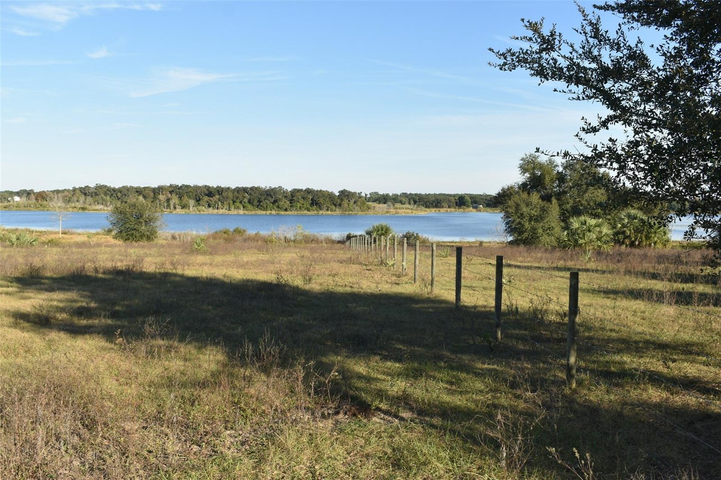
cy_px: 240
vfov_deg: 36.9
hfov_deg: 53.1
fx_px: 721
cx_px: 360
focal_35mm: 36
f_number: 9
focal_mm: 24
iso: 100
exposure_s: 1/200
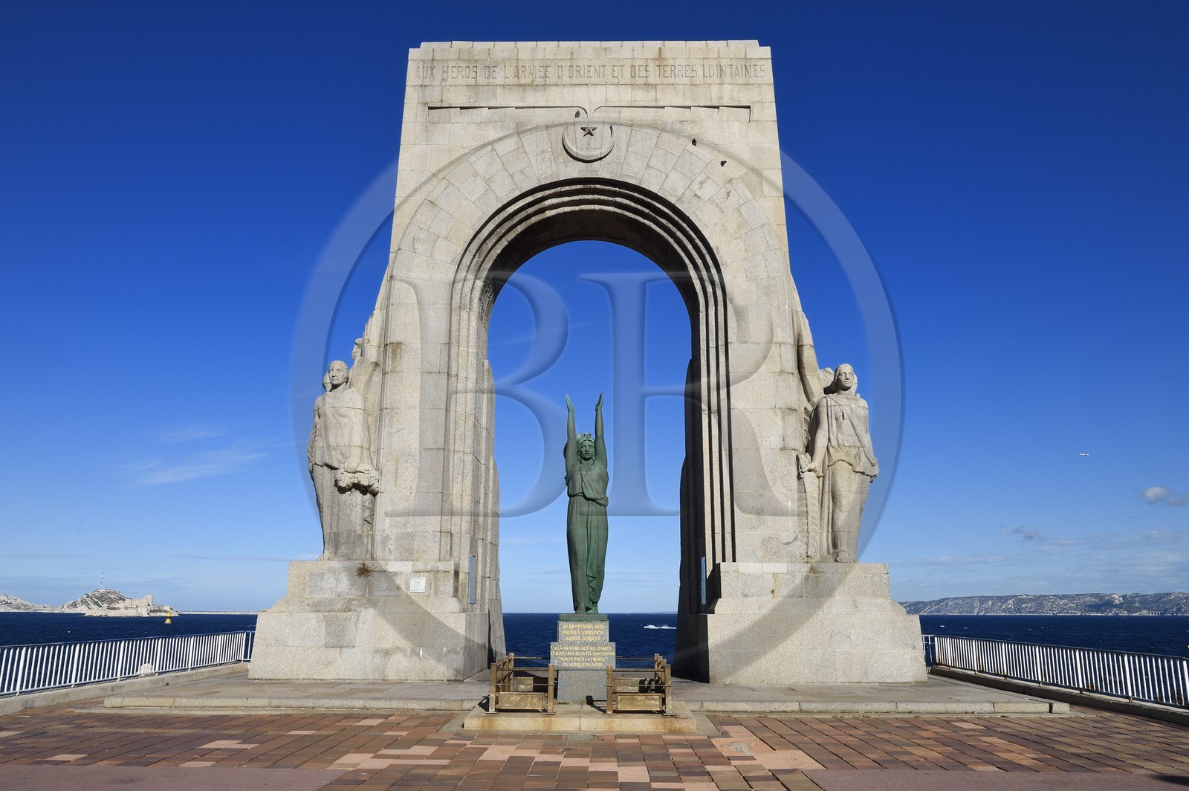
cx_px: 594
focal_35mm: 27
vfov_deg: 47.9
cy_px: 396
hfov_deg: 67.4
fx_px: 891
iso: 200
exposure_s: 1/250
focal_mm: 27
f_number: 16
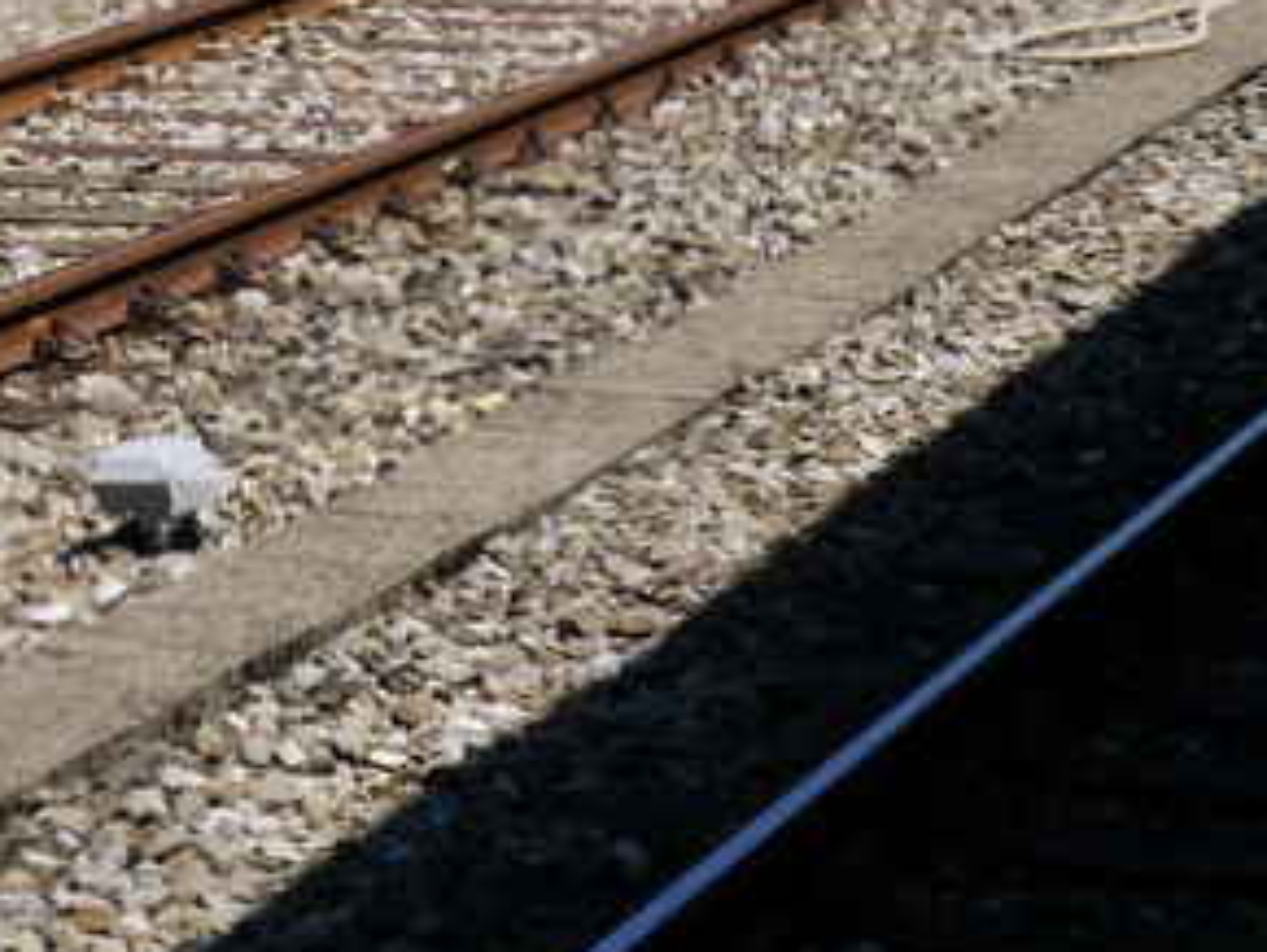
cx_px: 162
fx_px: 7876
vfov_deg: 6.8
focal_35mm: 215
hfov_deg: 9.2
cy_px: -699
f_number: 9
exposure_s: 1/320
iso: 160
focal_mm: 26
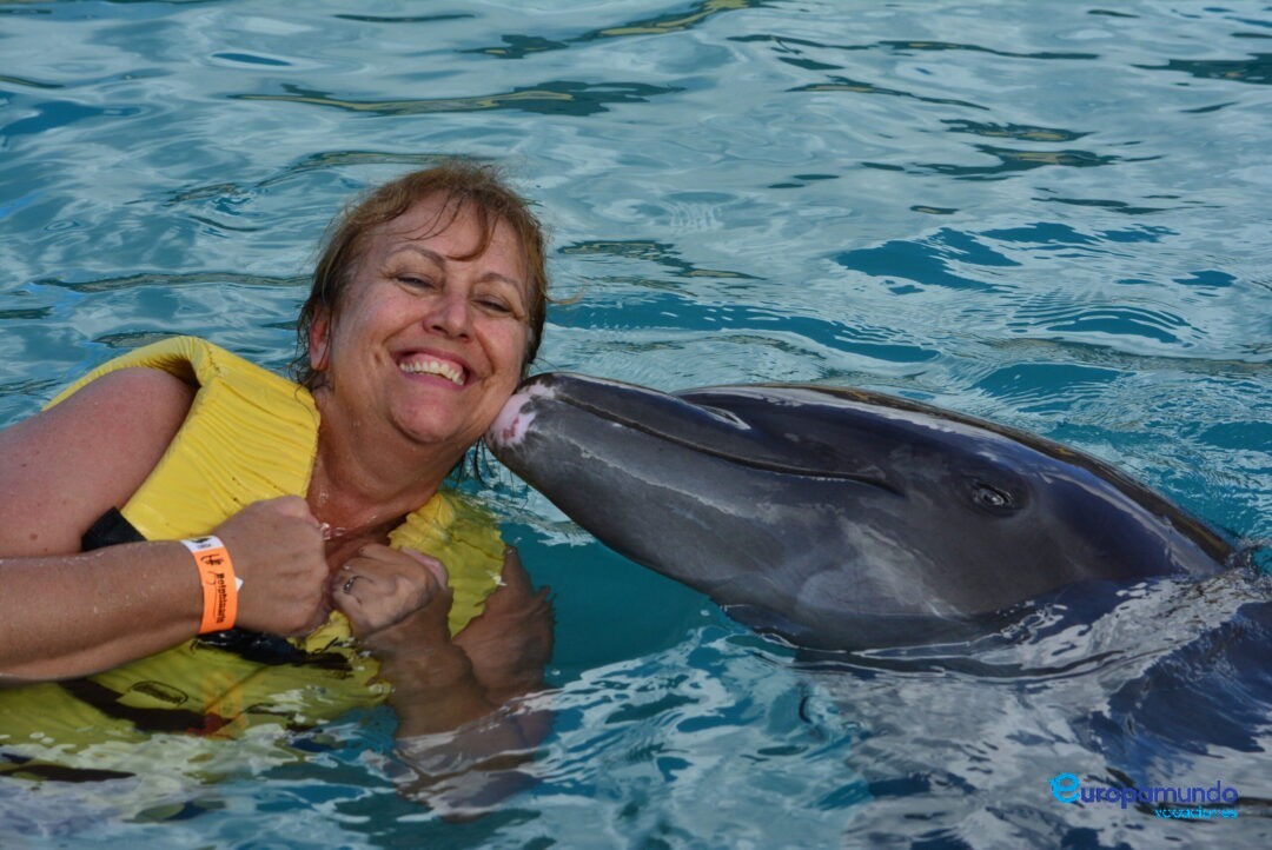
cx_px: 636
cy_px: 425
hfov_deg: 14.9
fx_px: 4880
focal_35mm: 138
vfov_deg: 10.0
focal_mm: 92
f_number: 8
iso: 400
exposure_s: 1/1000
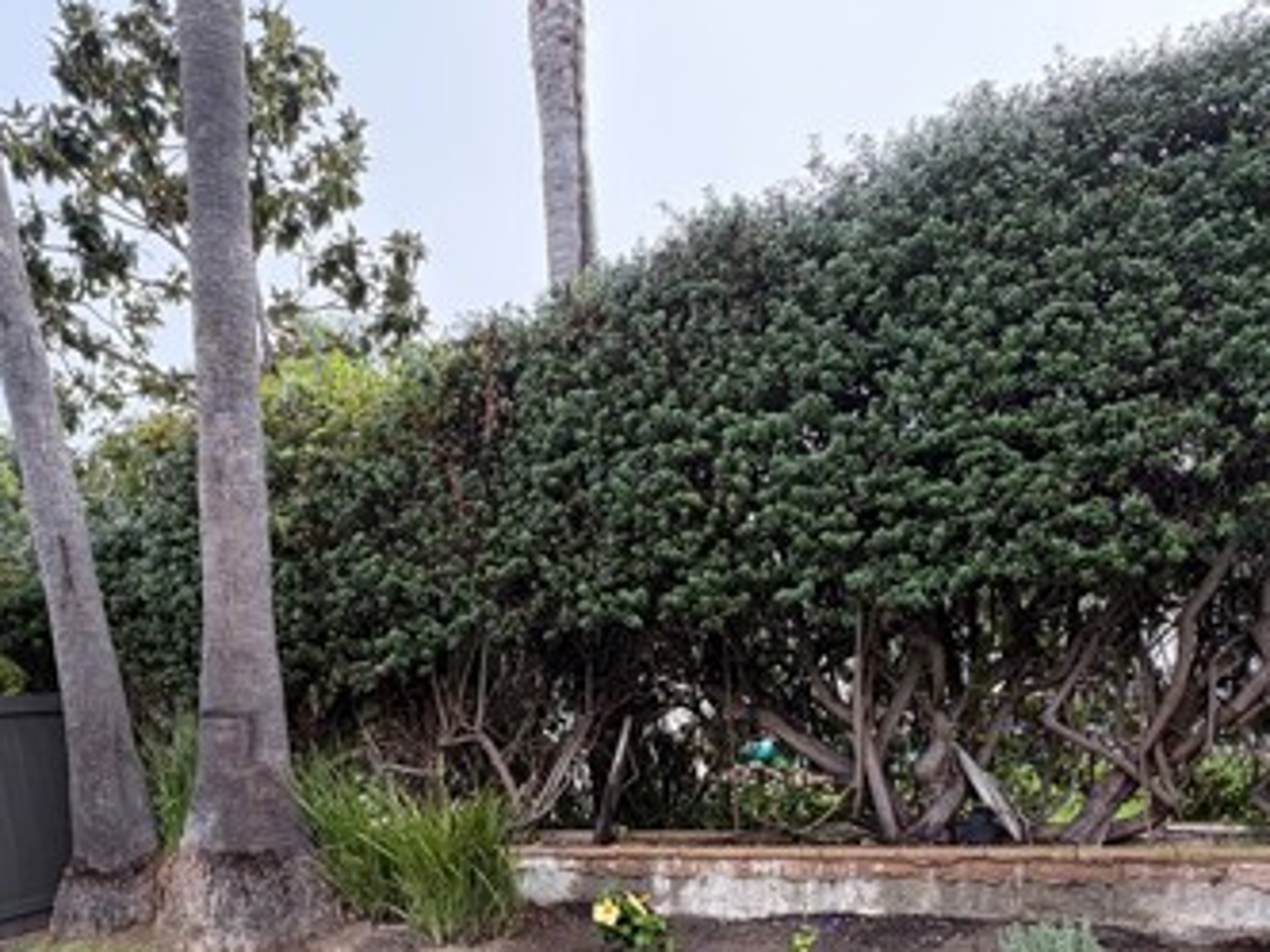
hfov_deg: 65.0
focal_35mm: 27
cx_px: 543
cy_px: 818
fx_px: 991
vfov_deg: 47.3
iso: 64
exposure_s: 1/173
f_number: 2.2
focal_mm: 2.22
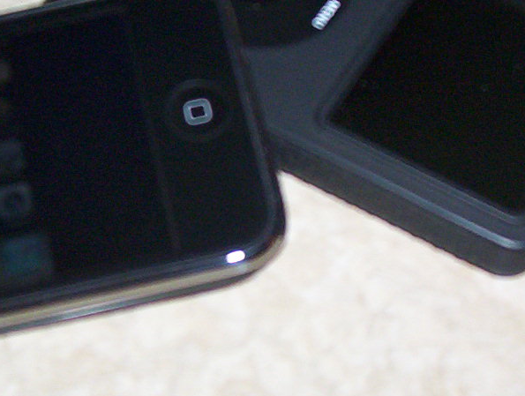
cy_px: 212
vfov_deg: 12.6
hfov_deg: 16.6
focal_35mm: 118
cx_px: 207
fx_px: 1794
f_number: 2.73
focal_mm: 5.77
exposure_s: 1/60
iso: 140
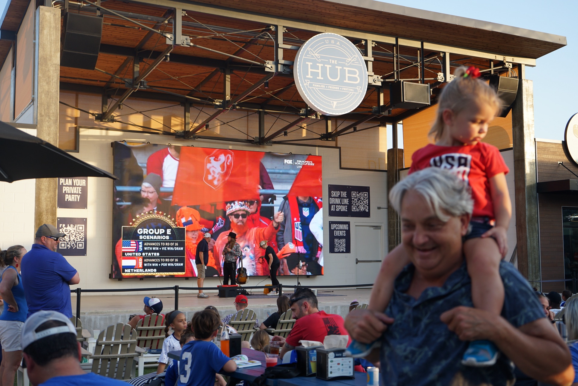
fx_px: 722
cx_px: 289
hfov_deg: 43.6
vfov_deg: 29.9
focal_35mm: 45
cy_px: 193
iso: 160
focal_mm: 45
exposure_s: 1/160
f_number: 5.6
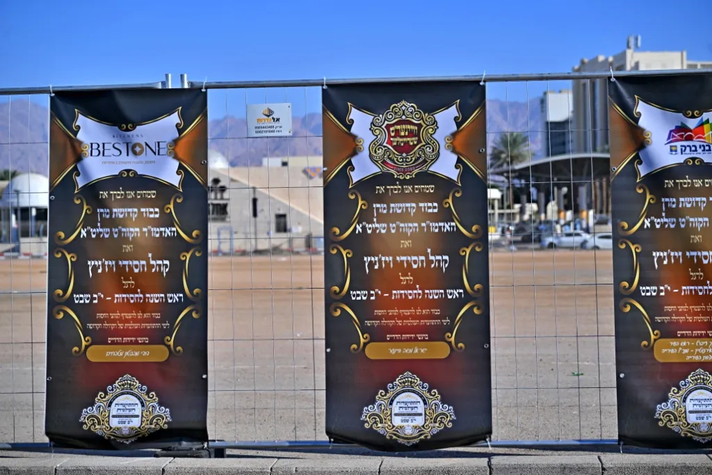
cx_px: 356
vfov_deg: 19.7
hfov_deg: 29.2
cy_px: 238
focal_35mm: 69
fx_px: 1365
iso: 32
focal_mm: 69
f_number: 4
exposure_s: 1/1250
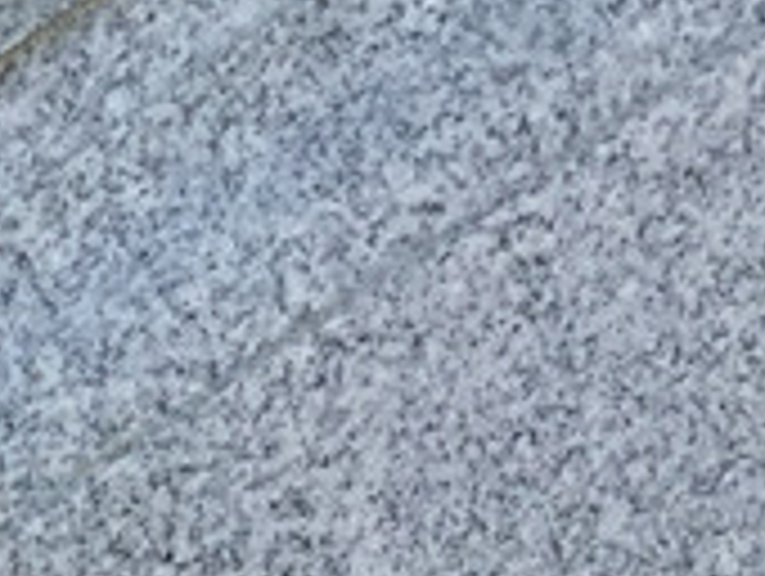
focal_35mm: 164
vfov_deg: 8.2
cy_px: 1465
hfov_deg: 10.9
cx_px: -778
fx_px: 3629
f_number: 2.4
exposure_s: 1/324
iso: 25
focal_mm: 3.3
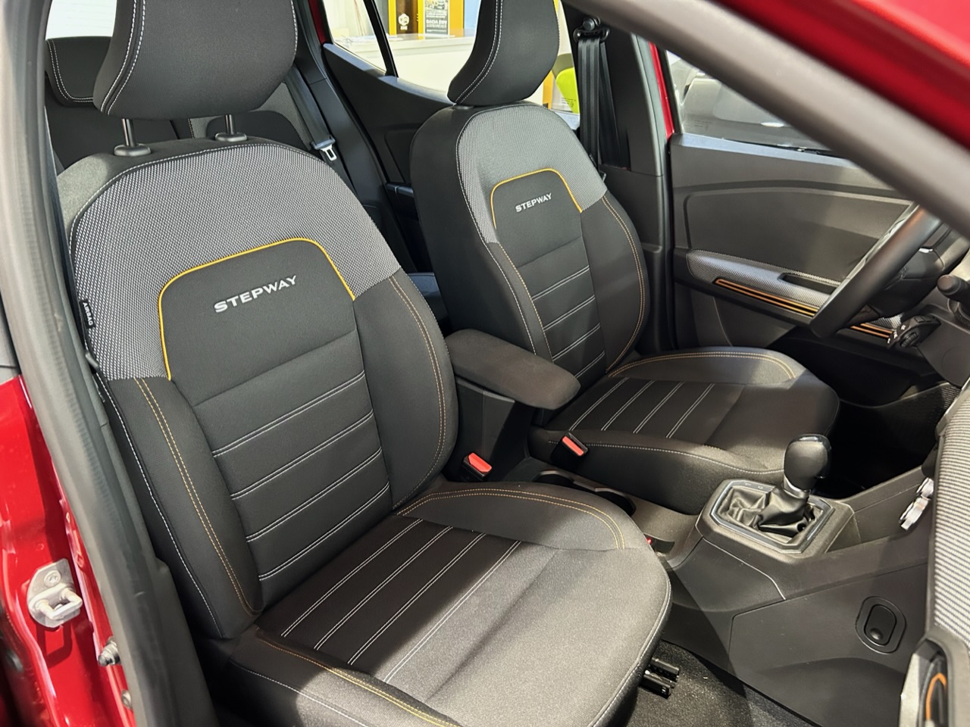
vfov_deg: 53.1
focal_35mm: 26
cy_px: 364
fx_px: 729
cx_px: 485
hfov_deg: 67.3
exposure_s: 1/33
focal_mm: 5.7
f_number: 1.5
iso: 500
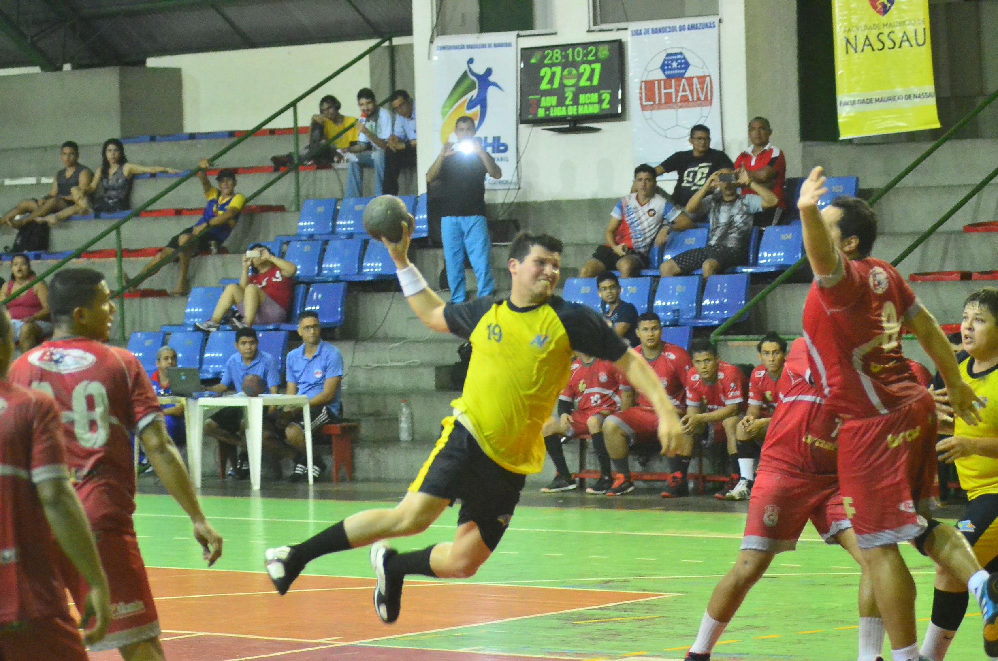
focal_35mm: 129
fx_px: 3569
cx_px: 499
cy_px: 330
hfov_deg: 15.9
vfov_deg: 10.6
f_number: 2.8
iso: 6400
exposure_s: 1/320
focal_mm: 86
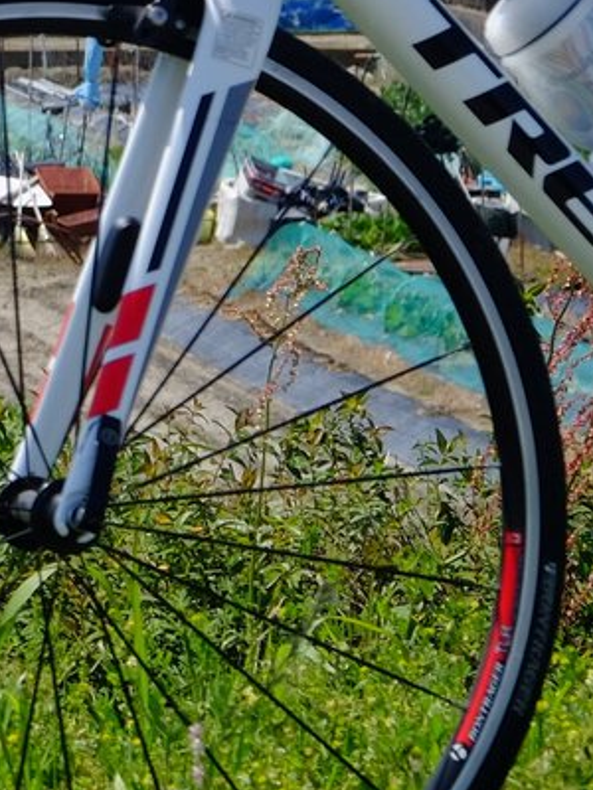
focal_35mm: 246
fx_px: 5619
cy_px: 31
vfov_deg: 8.0
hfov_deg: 5.9
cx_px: -716
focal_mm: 42.5
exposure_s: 1/750
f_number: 8
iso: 400
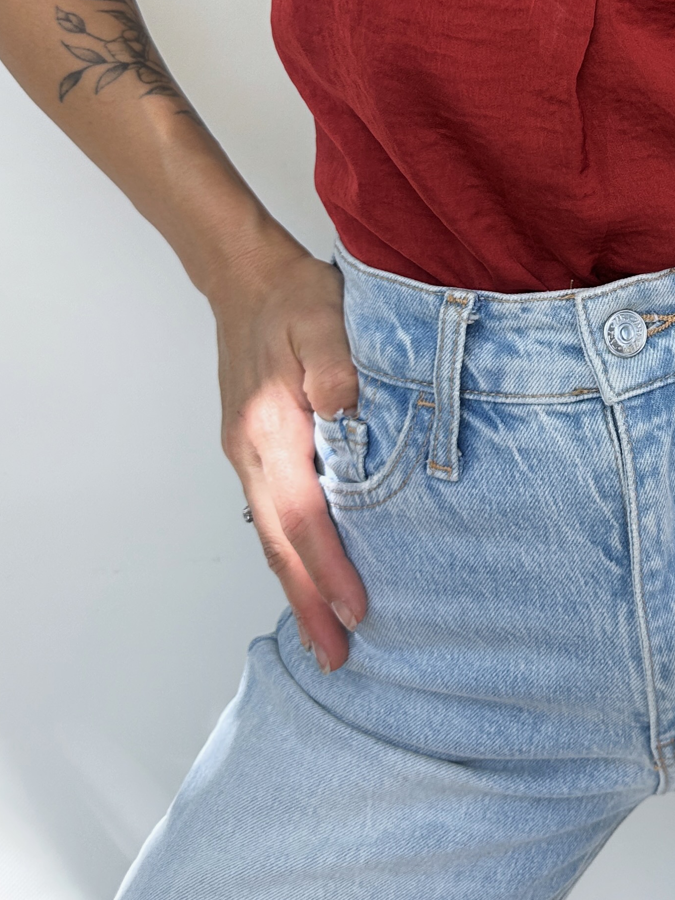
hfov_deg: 29.8
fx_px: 1196
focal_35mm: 46
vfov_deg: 37.9
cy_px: 57
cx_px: 644
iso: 64
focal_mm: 6.86
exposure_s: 1/173
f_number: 1.78
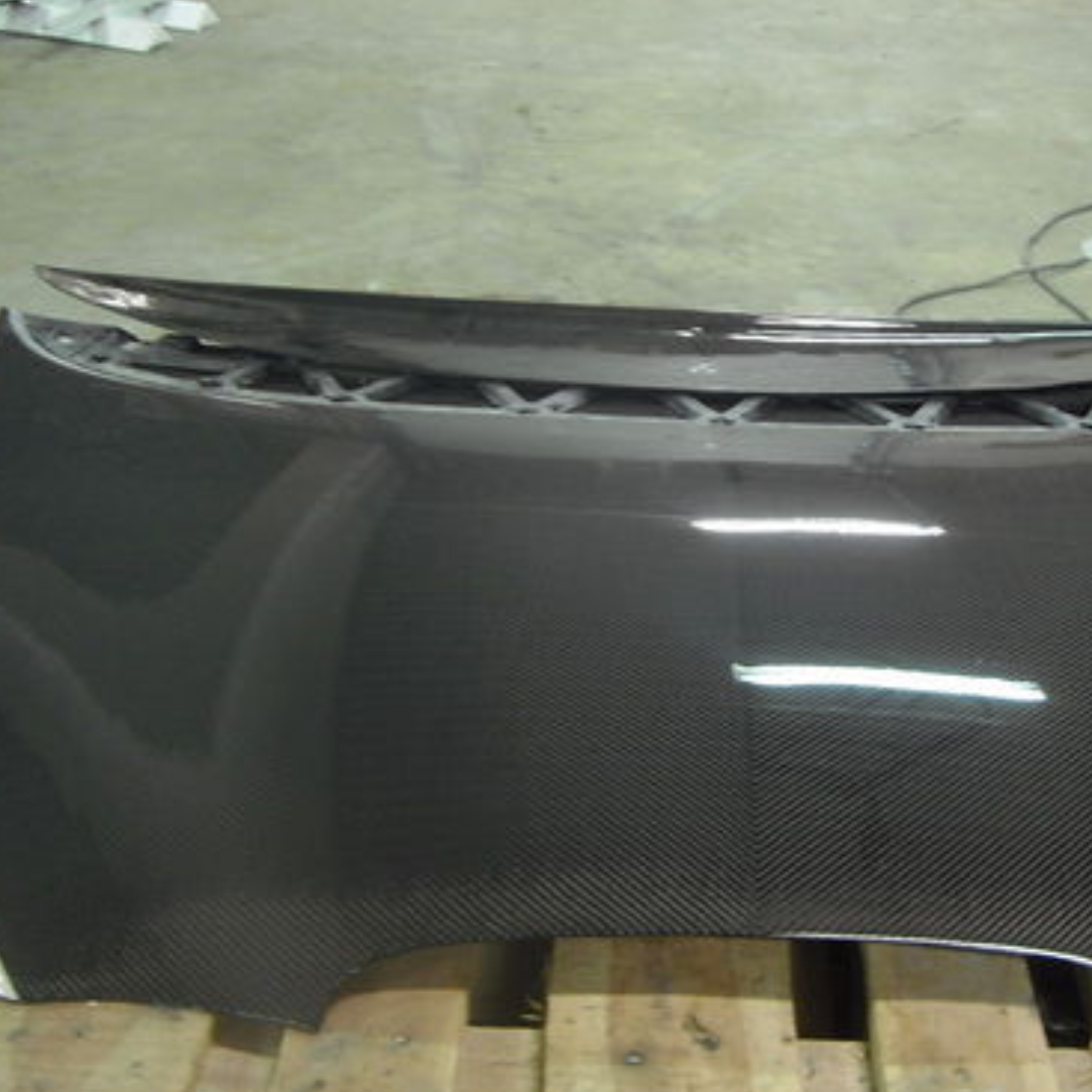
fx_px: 2034
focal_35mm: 57
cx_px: 720
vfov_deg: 30.0
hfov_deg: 29.9
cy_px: 518
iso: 100
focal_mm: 6.2
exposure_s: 1/3
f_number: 2.7
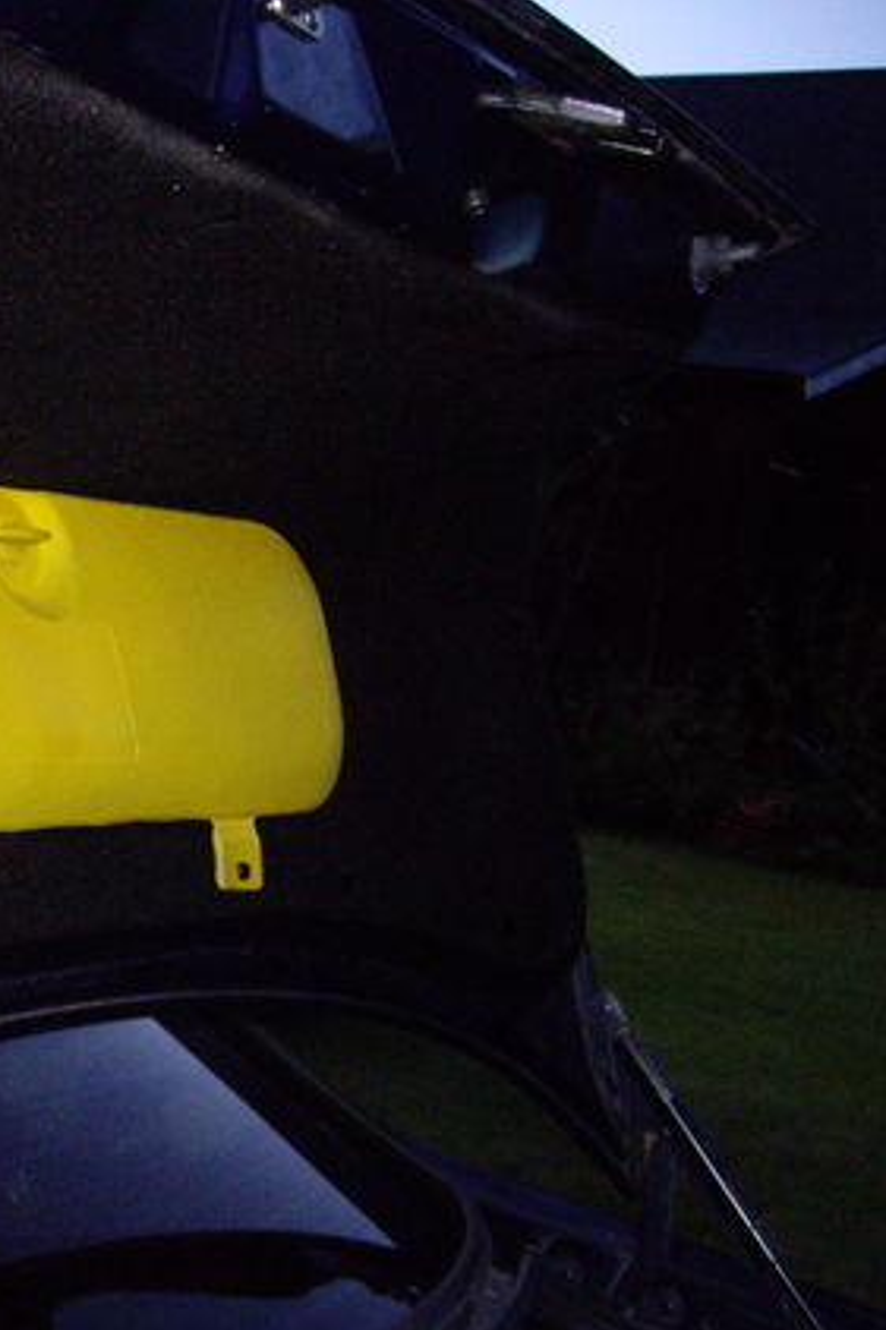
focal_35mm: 60
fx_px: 2217
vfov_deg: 33.4
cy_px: 753
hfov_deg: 21.3
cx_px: -114
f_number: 2.7
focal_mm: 6.2
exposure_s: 1/40
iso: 400
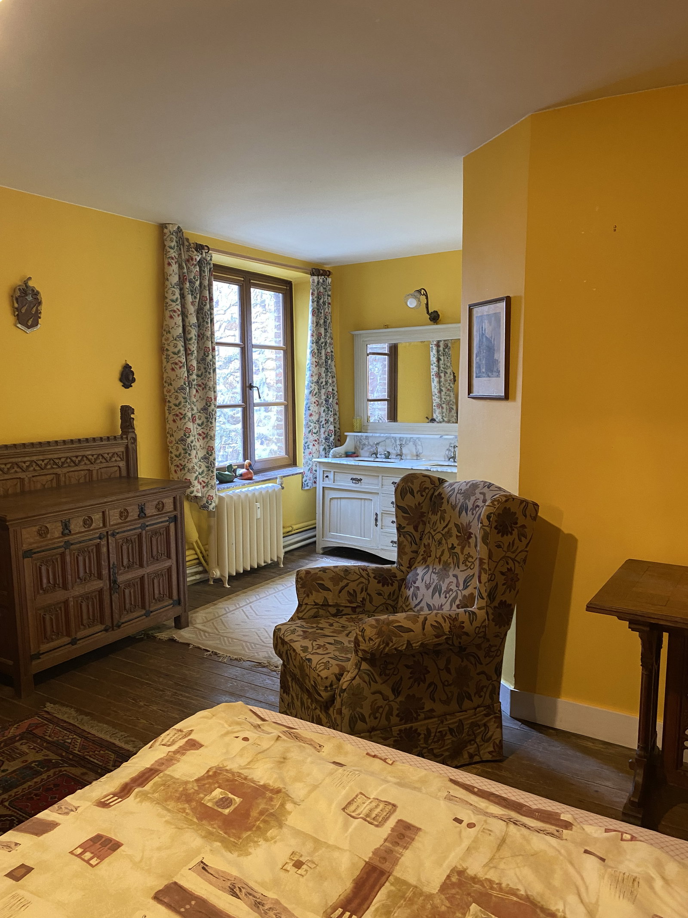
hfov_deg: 53.1
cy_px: 459
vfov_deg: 67.3
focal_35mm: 26
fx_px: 689
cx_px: 344
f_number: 1.8
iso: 160
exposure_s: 1/50
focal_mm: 4.25
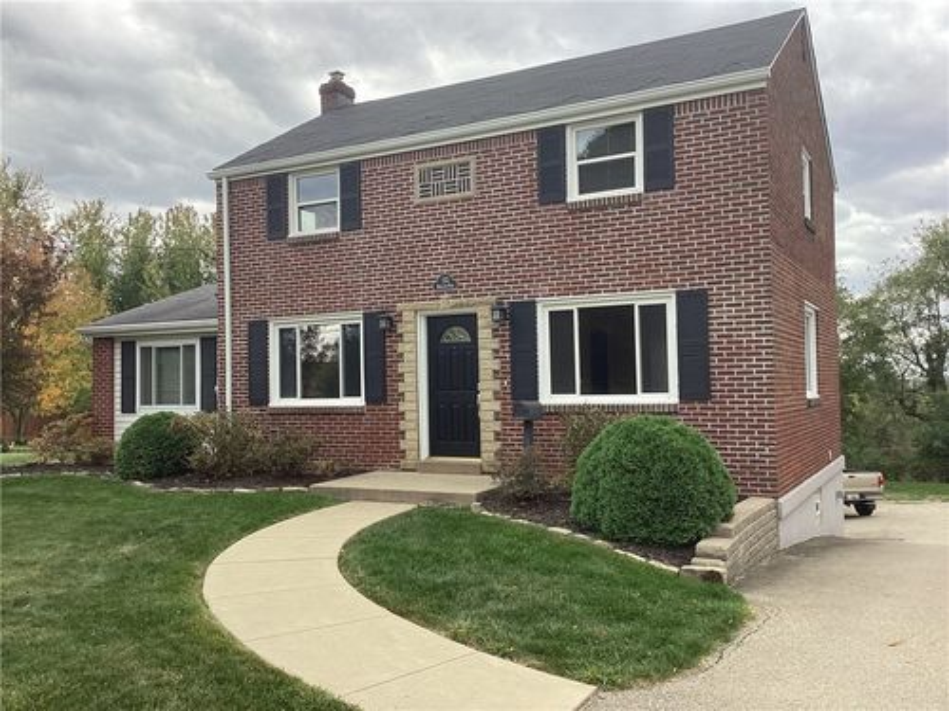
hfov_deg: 58.4
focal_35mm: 31
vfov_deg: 45.4
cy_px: 356
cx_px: 474
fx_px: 850
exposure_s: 1/137
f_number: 2.4
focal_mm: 3.3
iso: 25
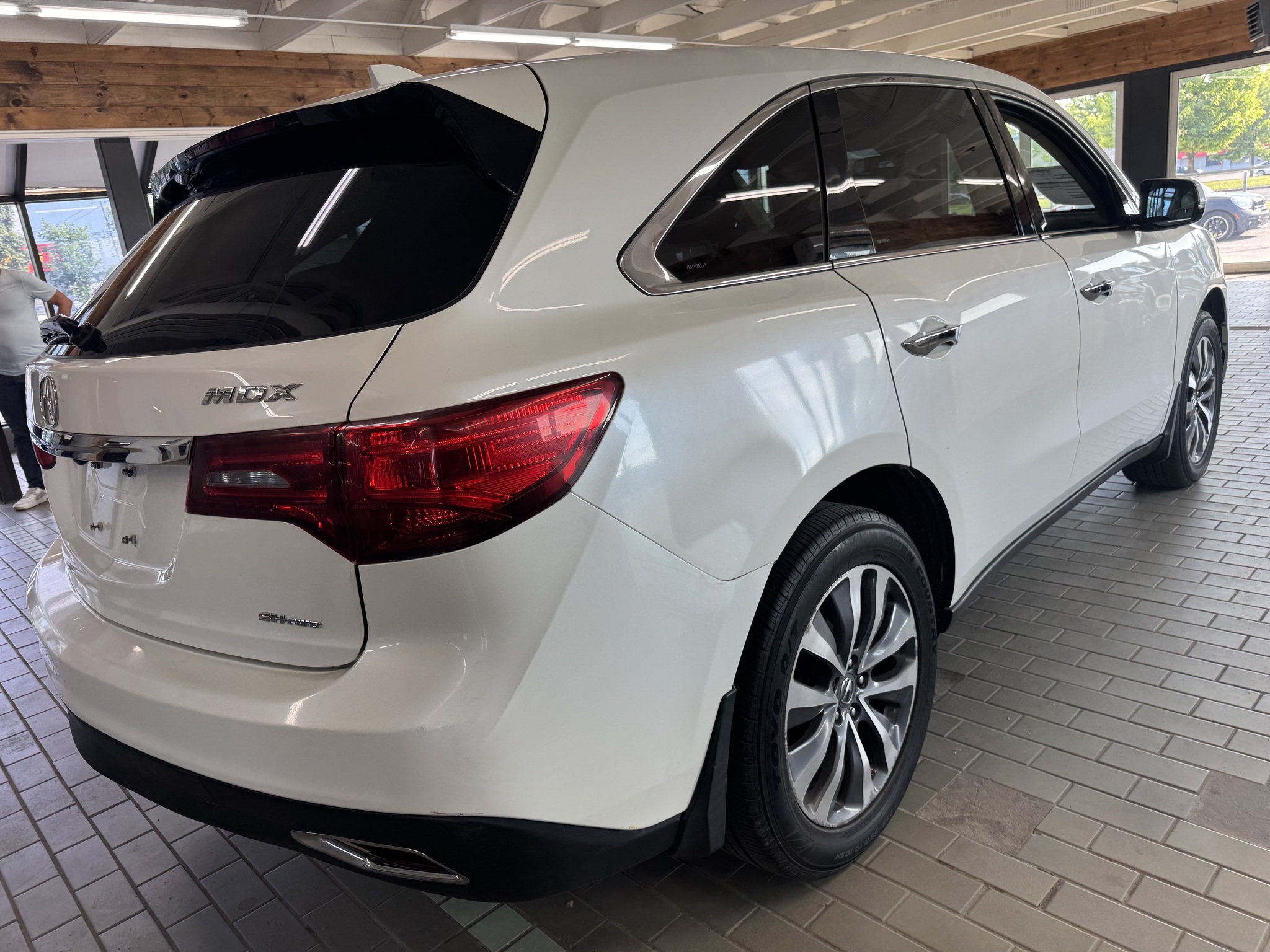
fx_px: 881
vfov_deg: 56.8
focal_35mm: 24
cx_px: 635
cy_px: 476
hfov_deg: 71.6
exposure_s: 1/120
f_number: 1.78
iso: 64
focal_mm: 6.76
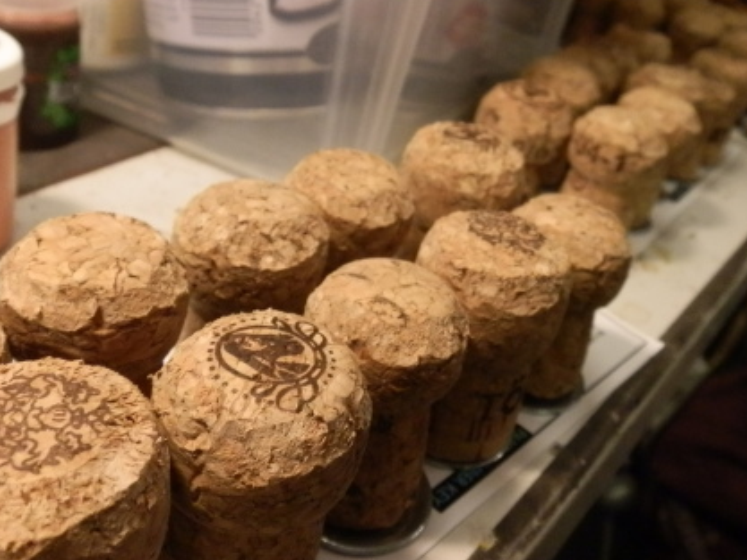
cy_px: 218
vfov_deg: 39.5
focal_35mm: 36
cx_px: 423
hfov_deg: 51.2
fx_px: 777
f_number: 3.1
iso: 400
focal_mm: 5
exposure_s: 1/50
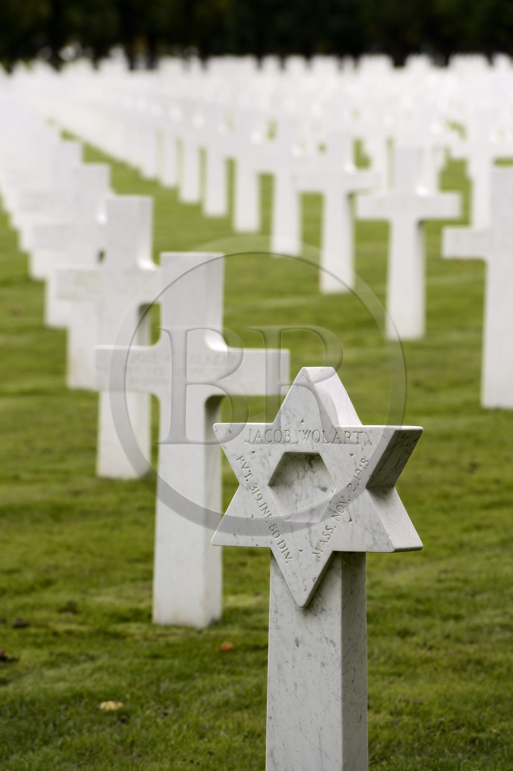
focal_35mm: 200
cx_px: 256
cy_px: 386
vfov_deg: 10.3
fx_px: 4279
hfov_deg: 6.9
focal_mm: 200
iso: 400
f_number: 8
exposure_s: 1/200
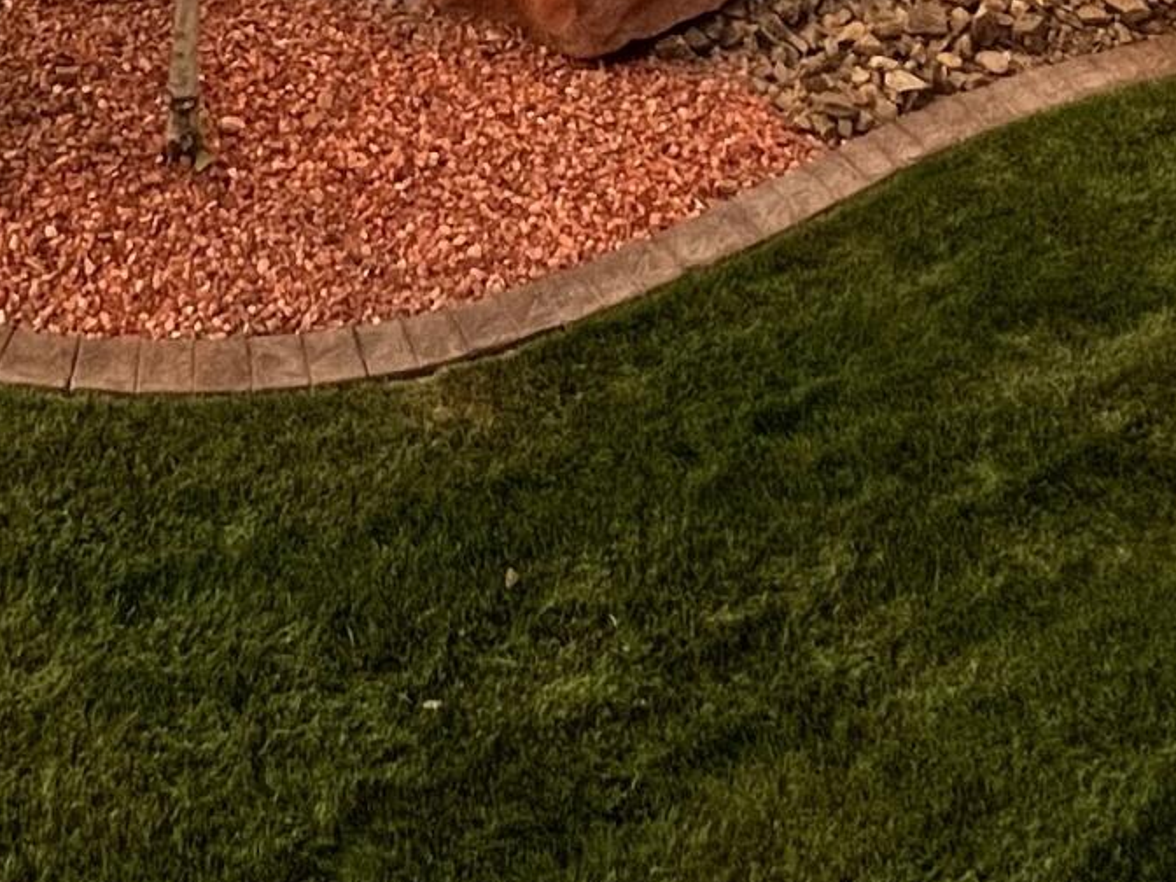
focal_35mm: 58
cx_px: 357
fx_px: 1970
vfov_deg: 17.8
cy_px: -875
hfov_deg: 32.8
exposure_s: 1/99
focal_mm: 1.57
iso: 125
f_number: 1.8
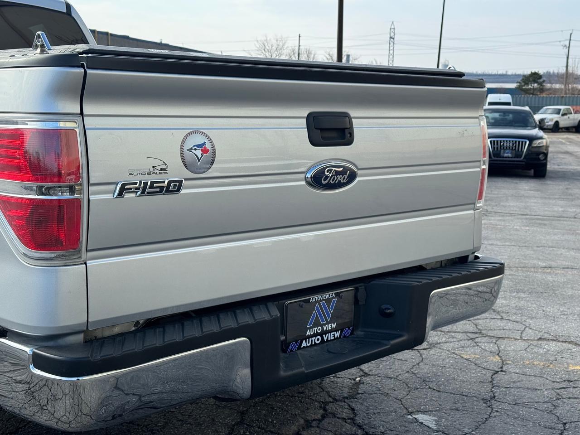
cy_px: 218
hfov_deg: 39.7
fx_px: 804
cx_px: 290
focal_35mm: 48
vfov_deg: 30.3
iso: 64
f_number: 1.78
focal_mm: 6.76
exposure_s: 1/1818
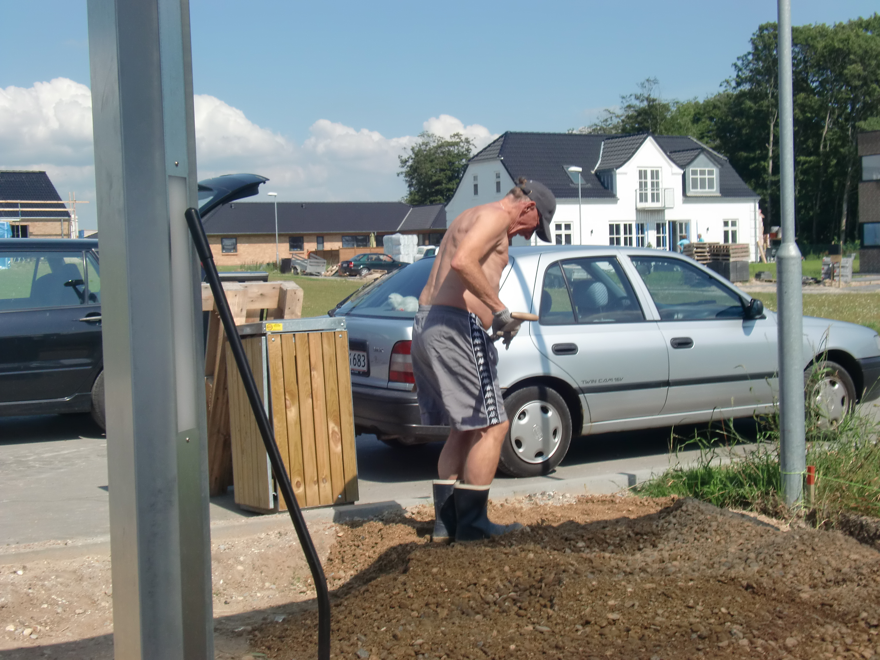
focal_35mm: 52
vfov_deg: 28.0
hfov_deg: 36.8
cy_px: 330
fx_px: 1322
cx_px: 440
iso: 64
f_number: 11.1
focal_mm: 9.3
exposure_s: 1/125
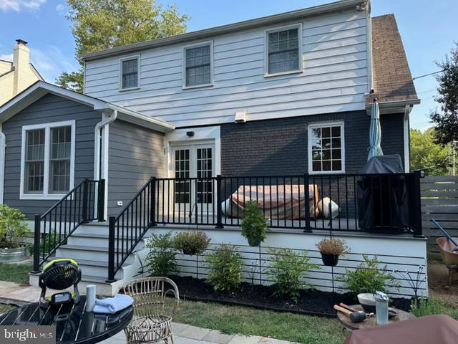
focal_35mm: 24
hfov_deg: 71.6
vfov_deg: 56.8
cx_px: 229
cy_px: 172
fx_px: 318
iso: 80
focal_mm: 6.86
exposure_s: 1/724
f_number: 1.78
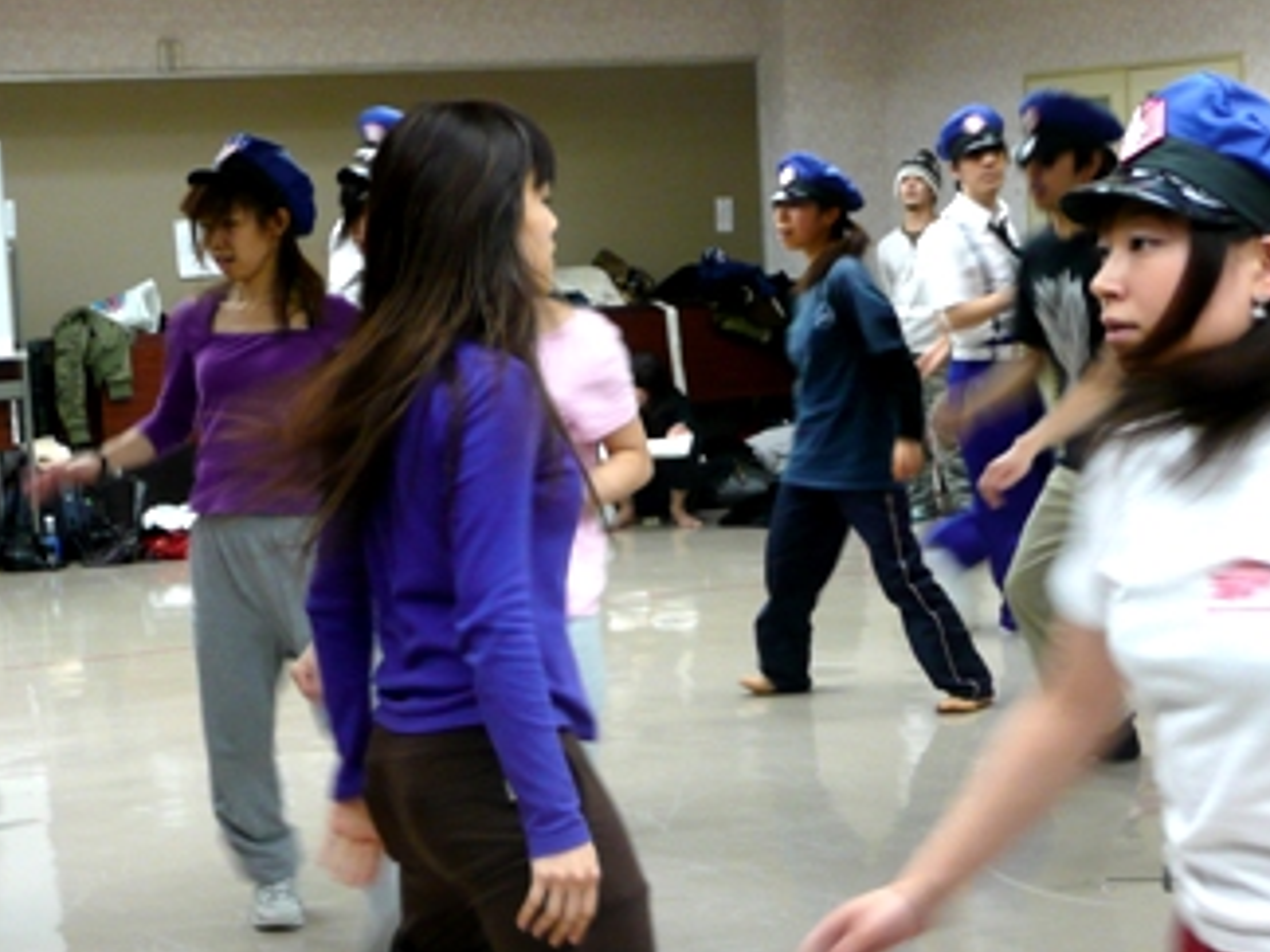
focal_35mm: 89
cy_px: 519
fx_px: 3265
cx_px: 678
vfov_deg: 16.6
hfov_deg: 22.0
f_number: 4.5
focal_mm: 11
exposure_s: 1/20
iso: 200
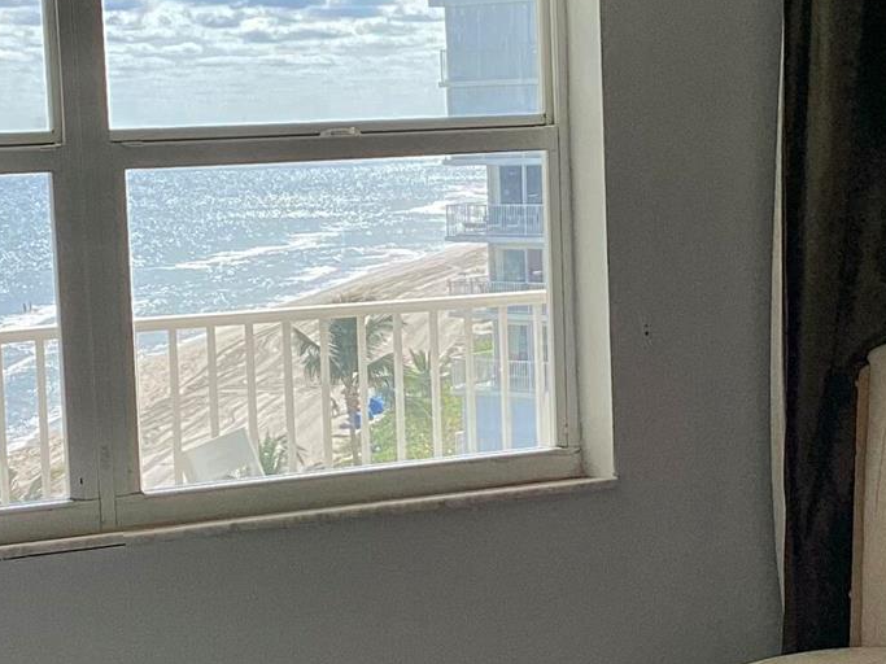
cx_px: 466
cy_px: 355
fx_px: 2380
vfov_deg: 15.9
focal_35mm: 93
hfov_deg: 21.1
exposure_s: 1/509
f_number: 2.4
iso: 25
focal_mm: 3.3
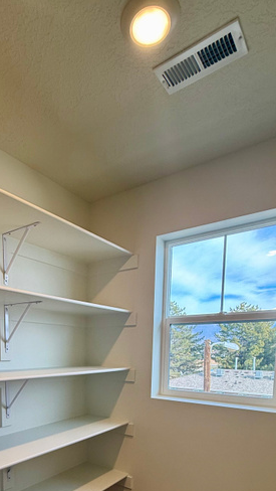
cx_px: 83
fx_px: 312
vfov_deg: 69.7
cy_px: 384
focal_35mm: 24
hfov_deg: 46.7
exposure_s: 1/120
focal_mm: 2.22
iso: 64
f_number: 2.2
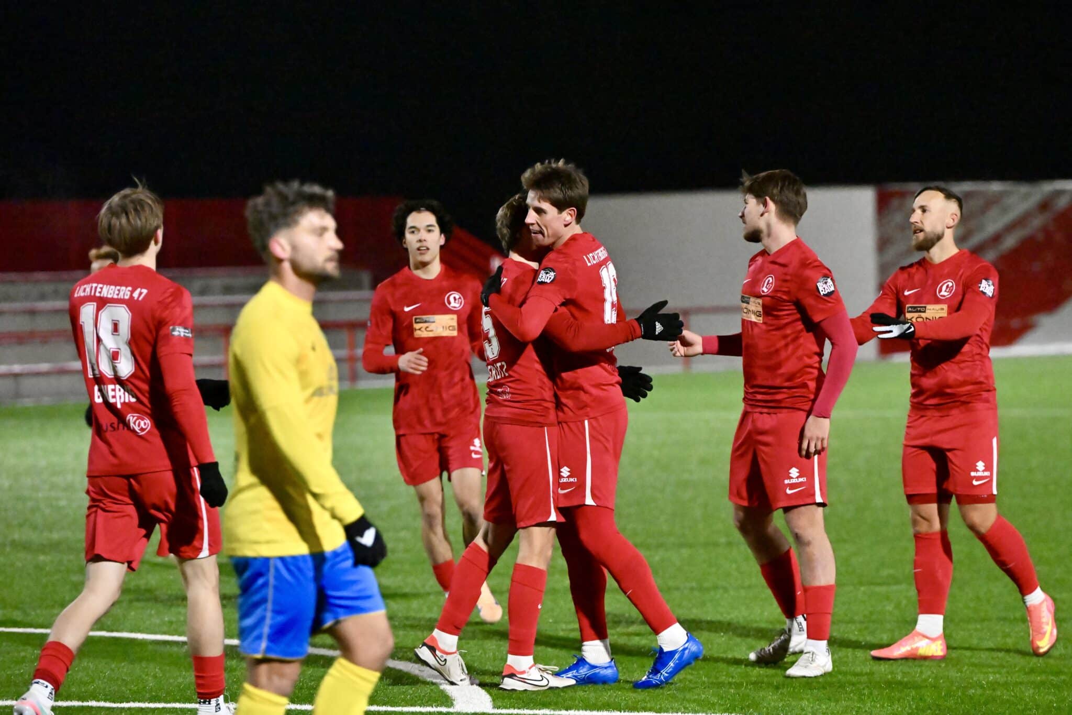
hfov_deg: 11.7
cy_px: 358
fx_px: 5210
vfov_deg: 7.8
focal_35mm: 175
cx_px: 536
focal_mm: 175
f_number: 3.5
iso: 10000
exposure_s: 1/1250
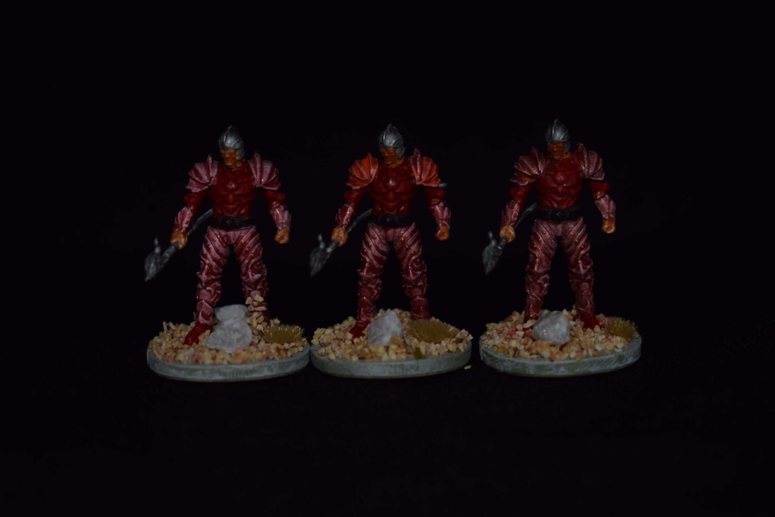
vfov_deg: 21.6
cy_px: 258
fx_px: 1356
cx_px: 388
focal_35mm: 63
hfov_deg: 31.9
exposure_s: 1/30
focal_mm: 42
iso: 100
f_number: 5
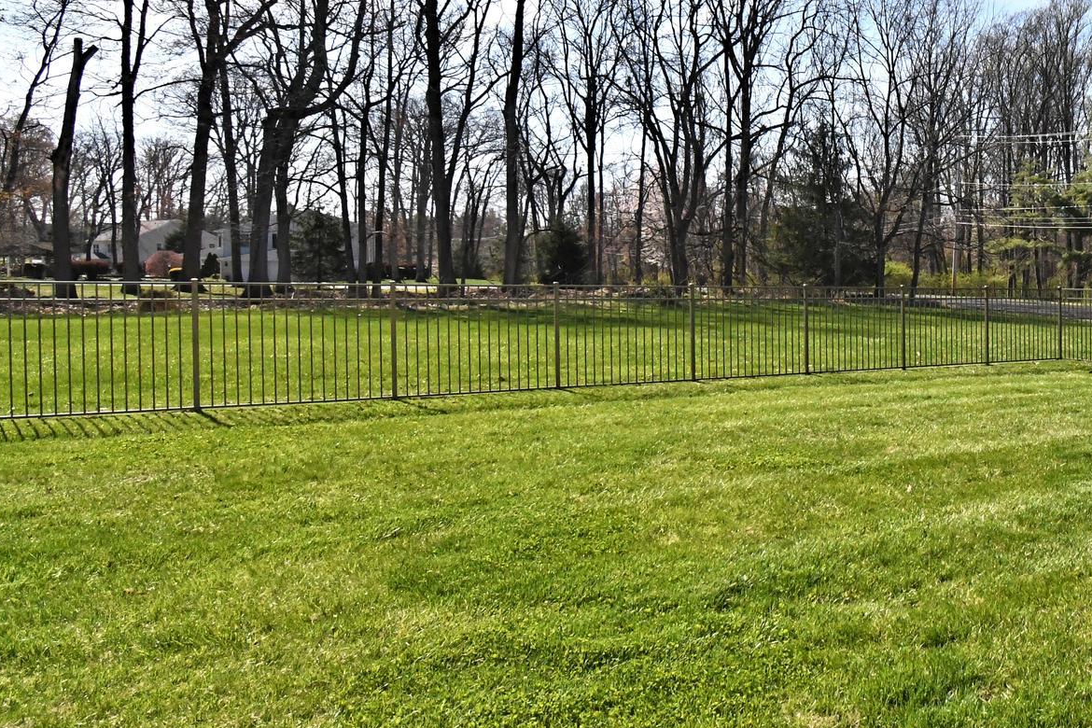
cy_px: 264
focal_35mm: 28
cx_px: 947
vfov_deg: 45.9
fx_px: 849
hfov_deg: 57.8
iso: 3200
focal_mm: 11
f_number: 9
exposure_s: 1/6400
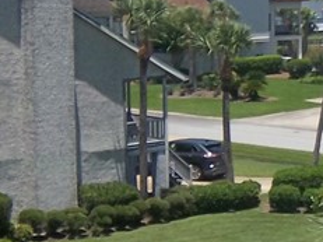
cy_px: 85
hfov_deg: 15.2
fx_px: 1156
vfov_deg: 11.9
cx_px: 414
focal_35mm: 124
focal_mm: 5.1
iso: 64
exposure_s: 1/250
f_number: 7.8
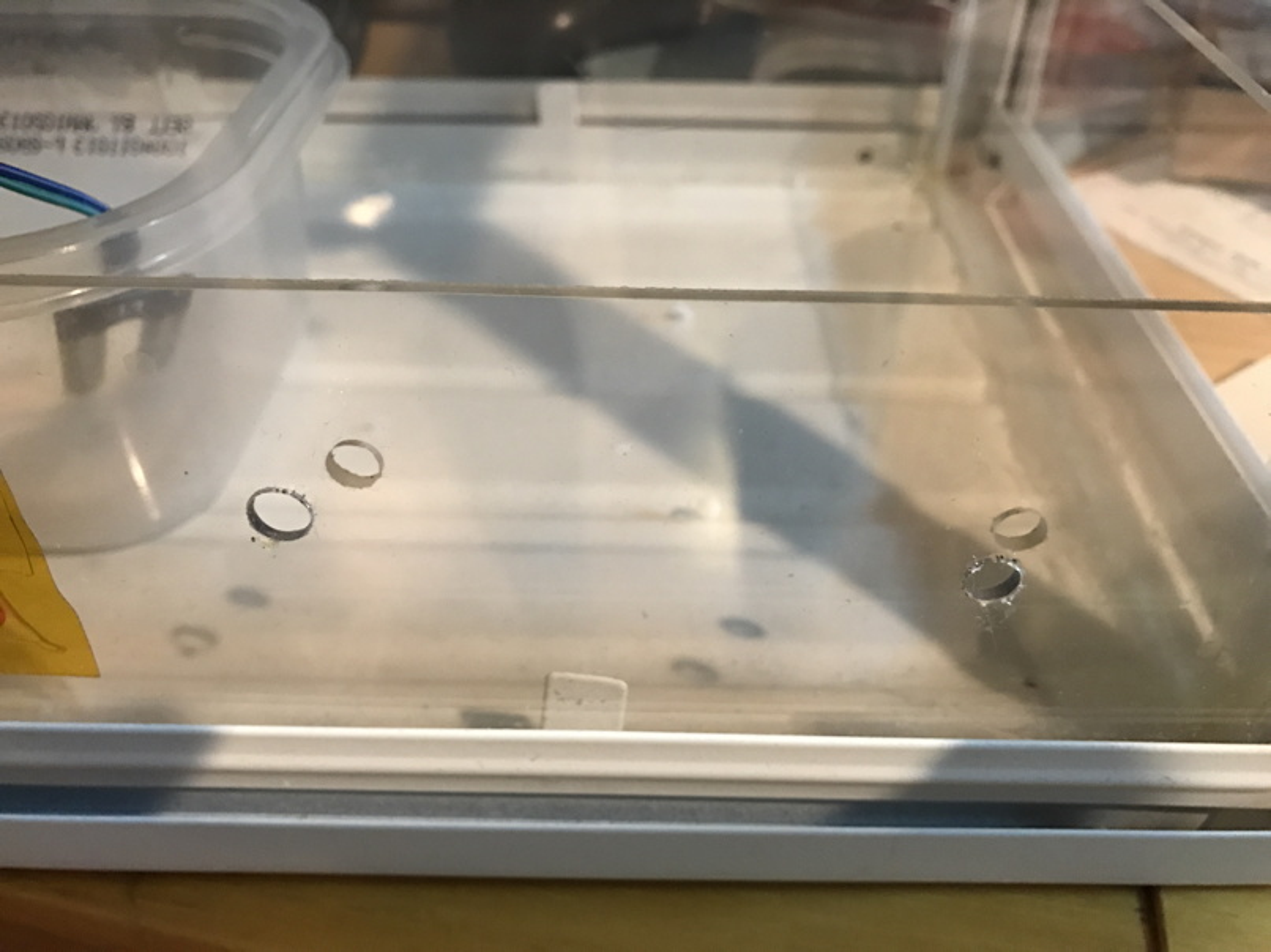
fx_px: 1028
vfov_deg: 49.7
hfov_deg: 63.5
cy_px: 476
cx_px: 636
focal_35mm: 28
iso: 100
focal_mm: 3.99
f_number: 1.8
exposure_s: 1/11
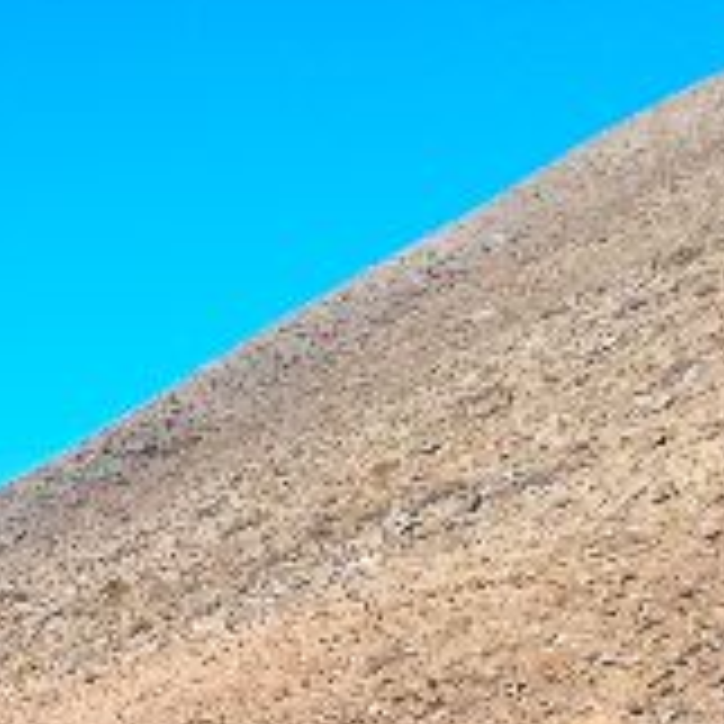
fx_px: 2911
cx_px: -737
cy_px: 735
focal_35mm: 123
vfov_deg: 14.0
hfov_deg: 12.4
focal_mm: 3.83
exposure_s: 1/788
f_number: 2.2
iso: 50
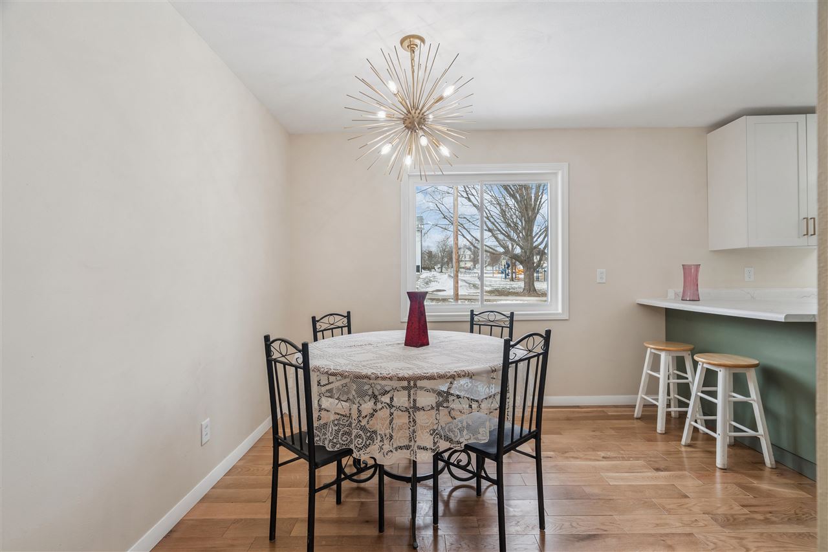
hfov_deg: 96.7
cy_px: 276
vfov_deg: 73.7
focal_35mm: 16
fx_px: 368
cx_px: 414
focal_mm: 16
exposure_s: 1/10
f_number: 10
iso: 400
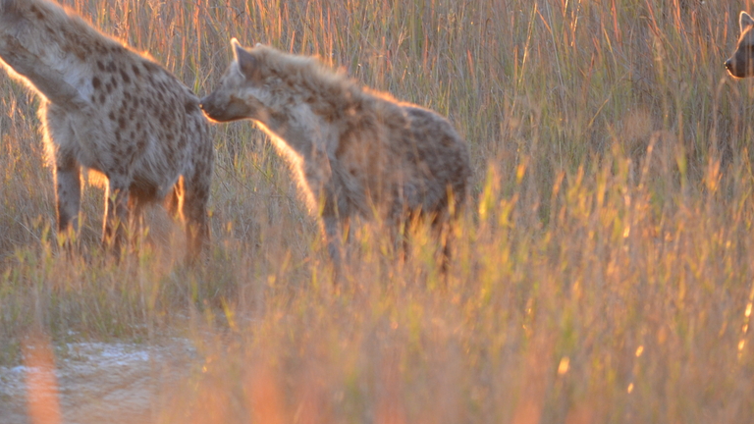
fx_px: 12536
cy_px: 107
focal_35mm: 627
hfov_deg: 3.4
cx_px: 159
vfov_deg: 1.9
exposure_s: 1/250
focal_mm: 240
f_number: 5.3
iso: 800
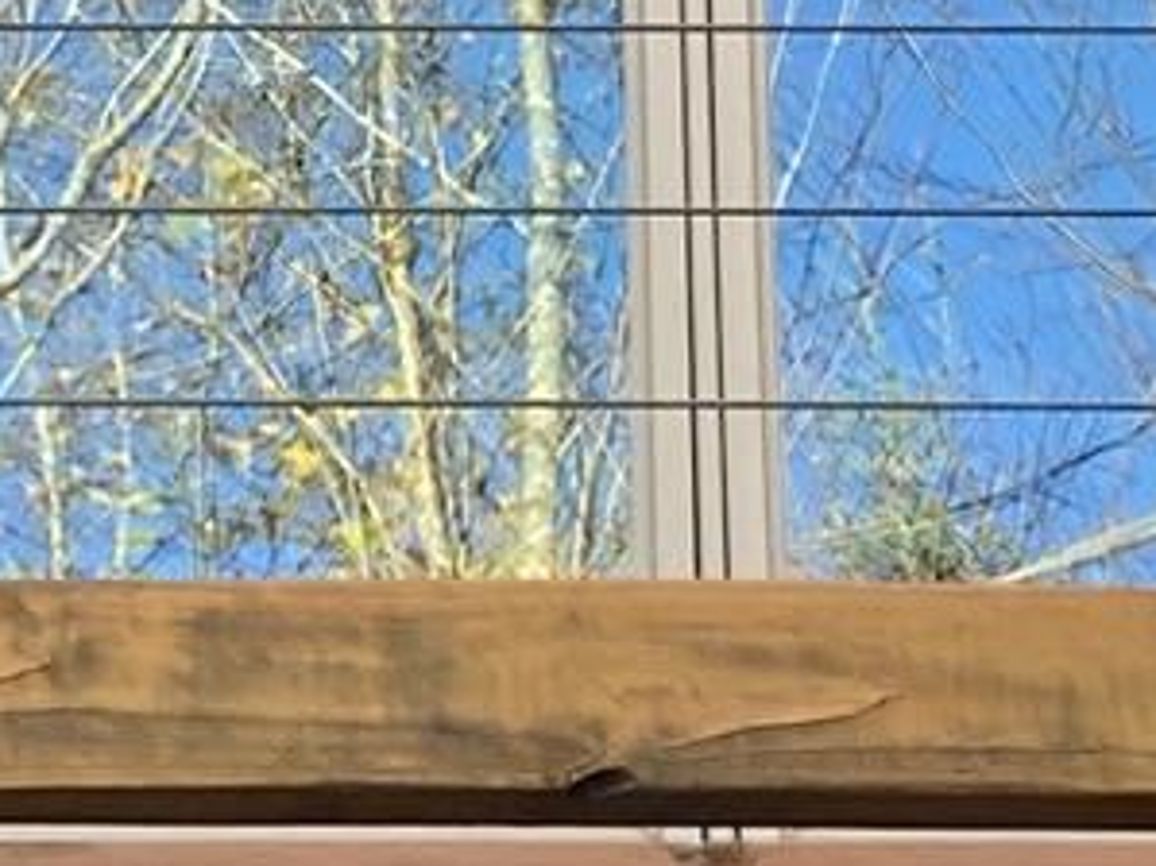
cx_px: 298
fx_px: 6409
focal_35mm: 192
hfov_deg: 10.3
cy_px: -348
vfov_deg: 7.6
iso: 32
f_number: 1.8
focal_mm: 3.99
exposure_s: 1/121
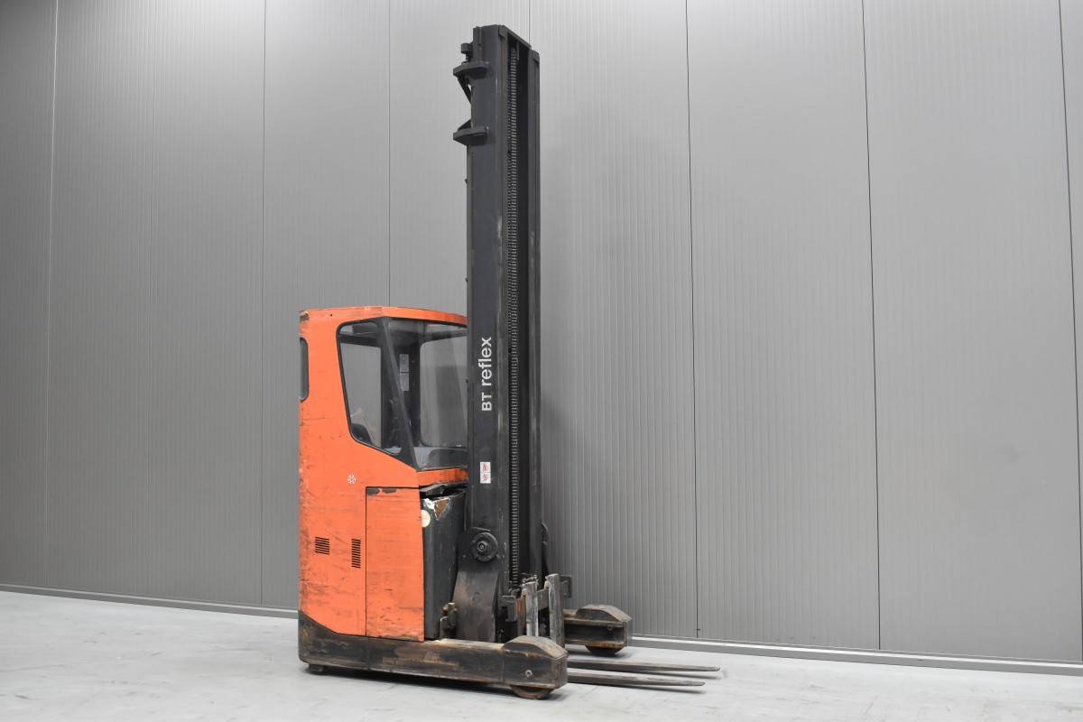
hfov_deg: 53.1
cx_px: 542
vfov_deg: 36.9
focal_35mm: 36
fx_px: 1083
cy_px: 361
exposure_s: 1/30
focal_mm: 24
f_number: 5.6
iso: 1600
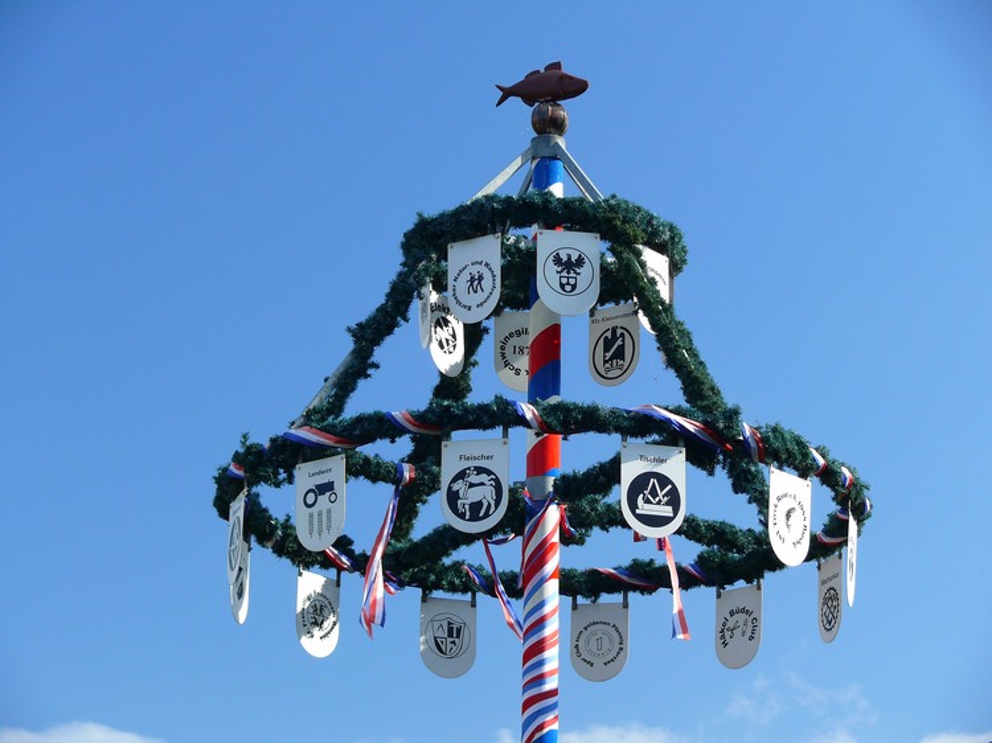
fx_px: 3610
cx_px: 496
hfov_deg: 15.6
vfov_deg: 11.8
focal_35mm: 126
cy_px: 372
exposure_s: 1/200
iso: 100
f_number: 4
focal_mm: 26.7
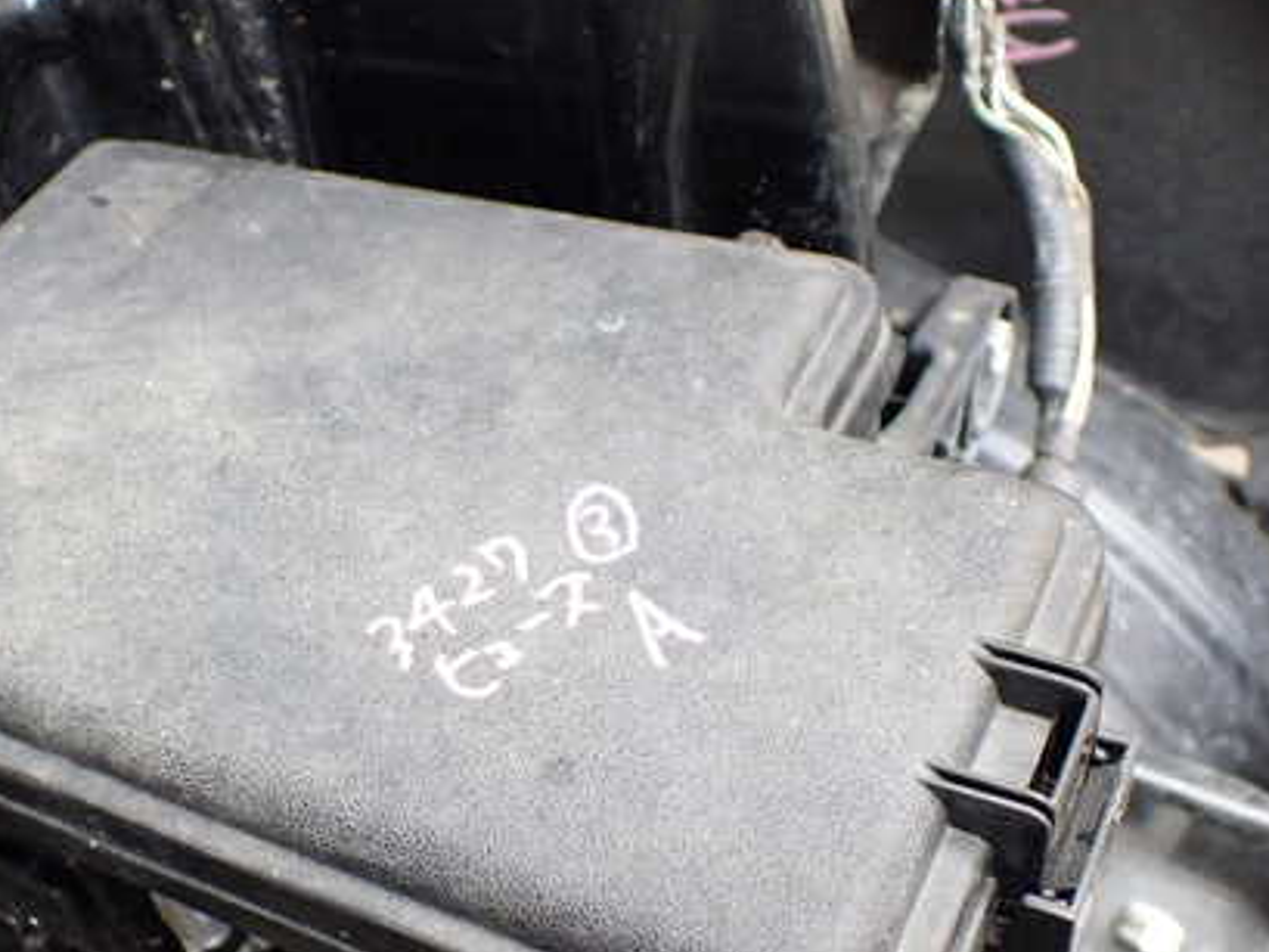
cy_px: 608
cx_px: 496
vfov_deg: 32.7
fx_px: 1613
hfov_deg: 42.7
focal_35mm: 44
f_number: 2.3
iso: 400
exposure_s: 1/125
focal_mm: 5.4
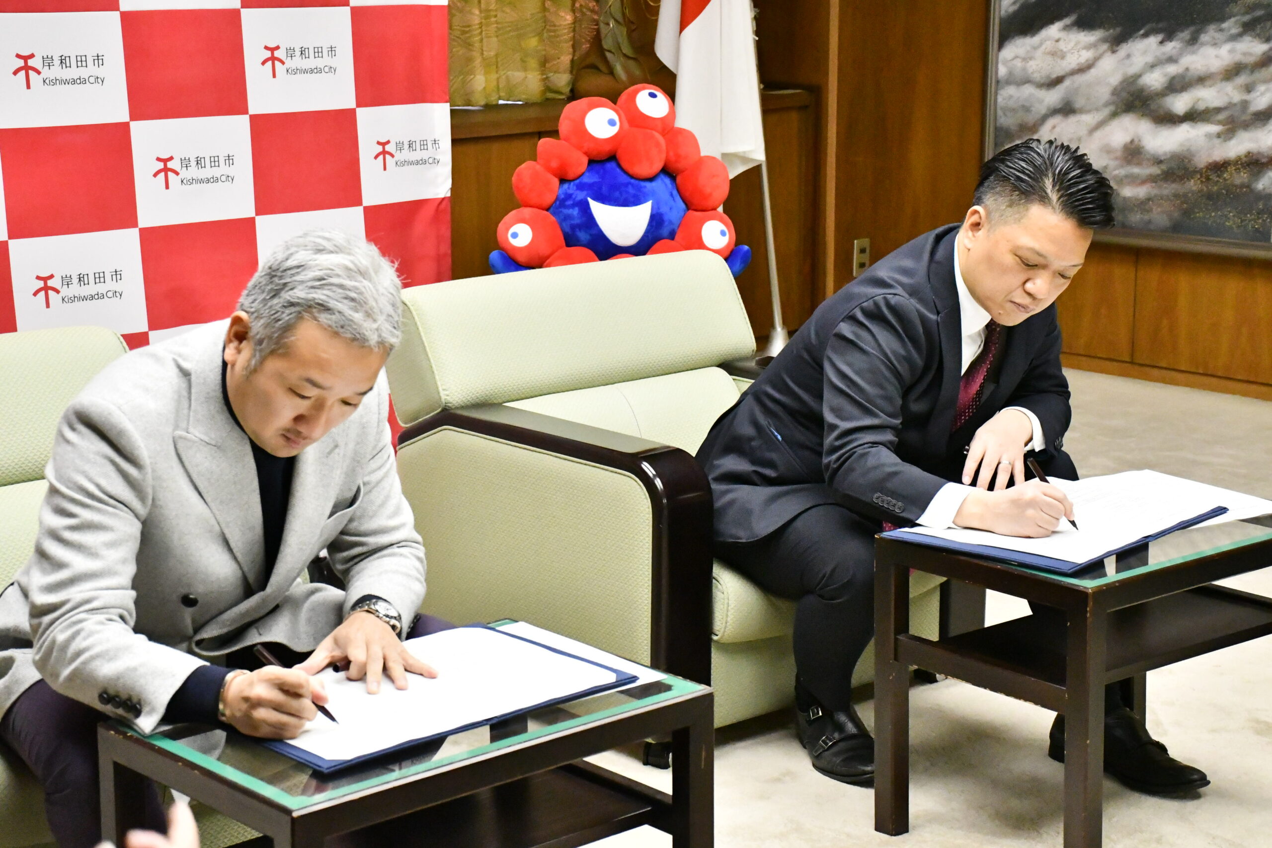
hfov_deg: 30.1
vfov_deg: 20.3
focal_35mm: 67
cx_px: 636
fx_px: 2367
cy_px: 424
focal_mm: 45
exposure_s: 1/200
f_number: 7.1
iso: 10000
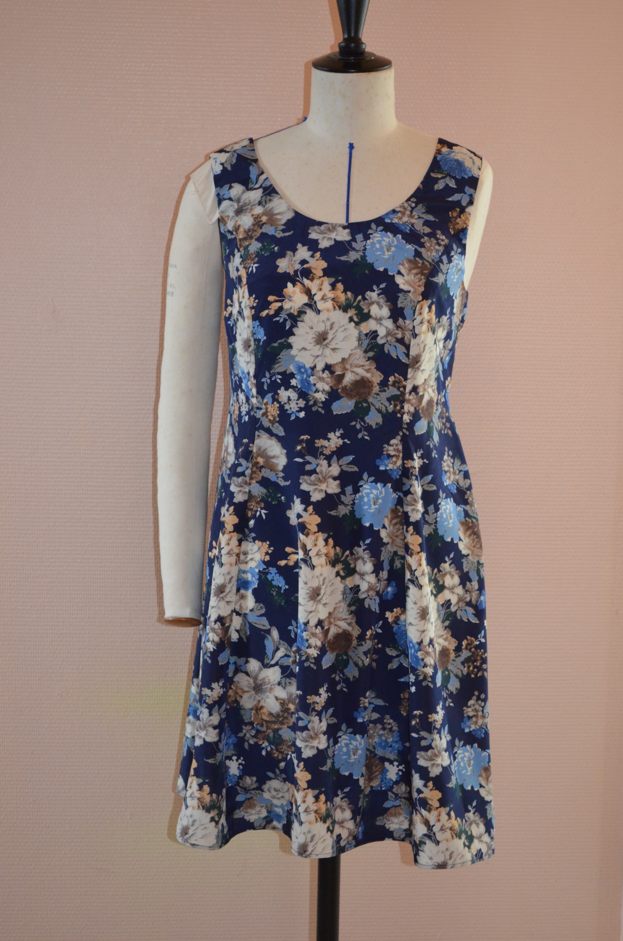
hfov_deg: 21.5
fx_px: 1643
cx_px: 312
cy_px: 470
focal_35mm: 63
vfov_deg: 32.0
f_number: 5.3
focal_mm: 42
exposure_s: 1/60
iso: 2200
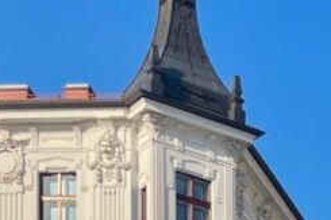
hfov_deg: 15.7
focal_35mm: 113
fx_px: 1038
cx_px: 580
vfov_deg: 11.2
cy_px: 410
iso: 32
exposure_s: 1/3861
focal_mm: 4.2
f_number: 1.6
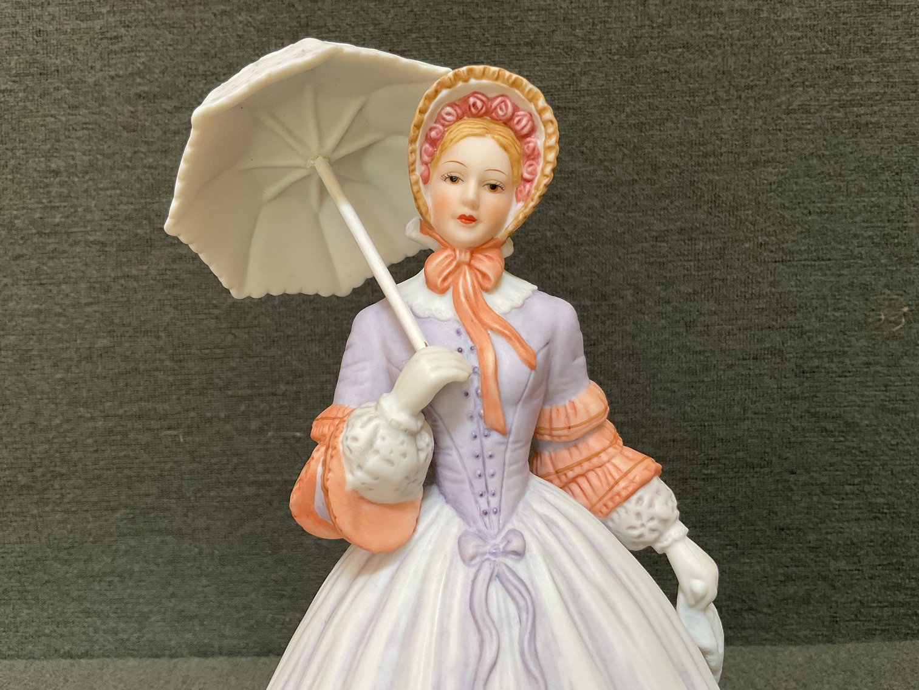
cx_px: 460
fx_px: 770
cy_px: 345
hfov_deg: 61.7
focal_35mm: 29
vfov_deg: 48.2
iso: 64
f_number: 1.8
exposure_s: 1/60
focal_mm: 3
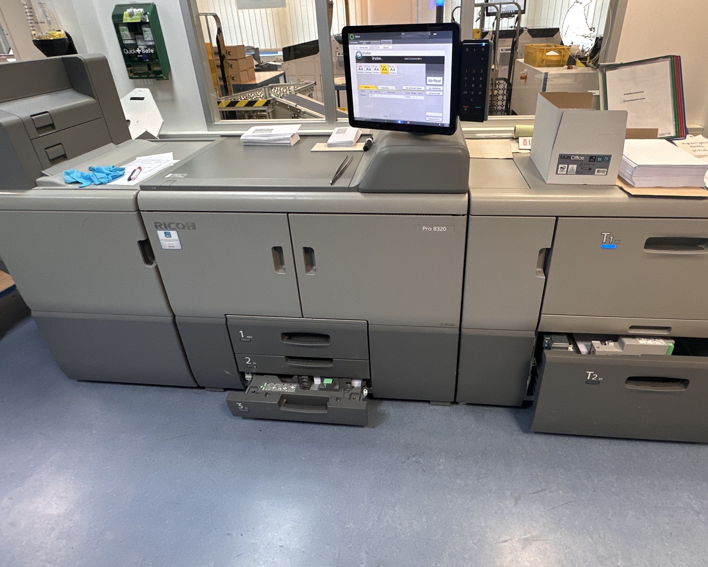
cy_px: 228
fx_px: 419
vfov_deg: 67.5
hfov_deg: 80.3
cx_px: 378
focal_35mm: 20
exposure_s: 1/100
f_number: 2.2
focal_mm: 2.22
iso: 200
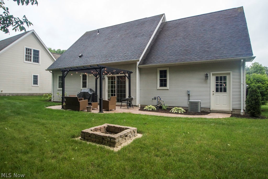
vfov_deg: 63.2
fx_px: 145
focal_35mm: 20
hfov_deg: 85.4
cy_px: 90
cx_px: 134
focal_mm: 13
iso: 1250
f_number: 4
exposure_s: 1/160
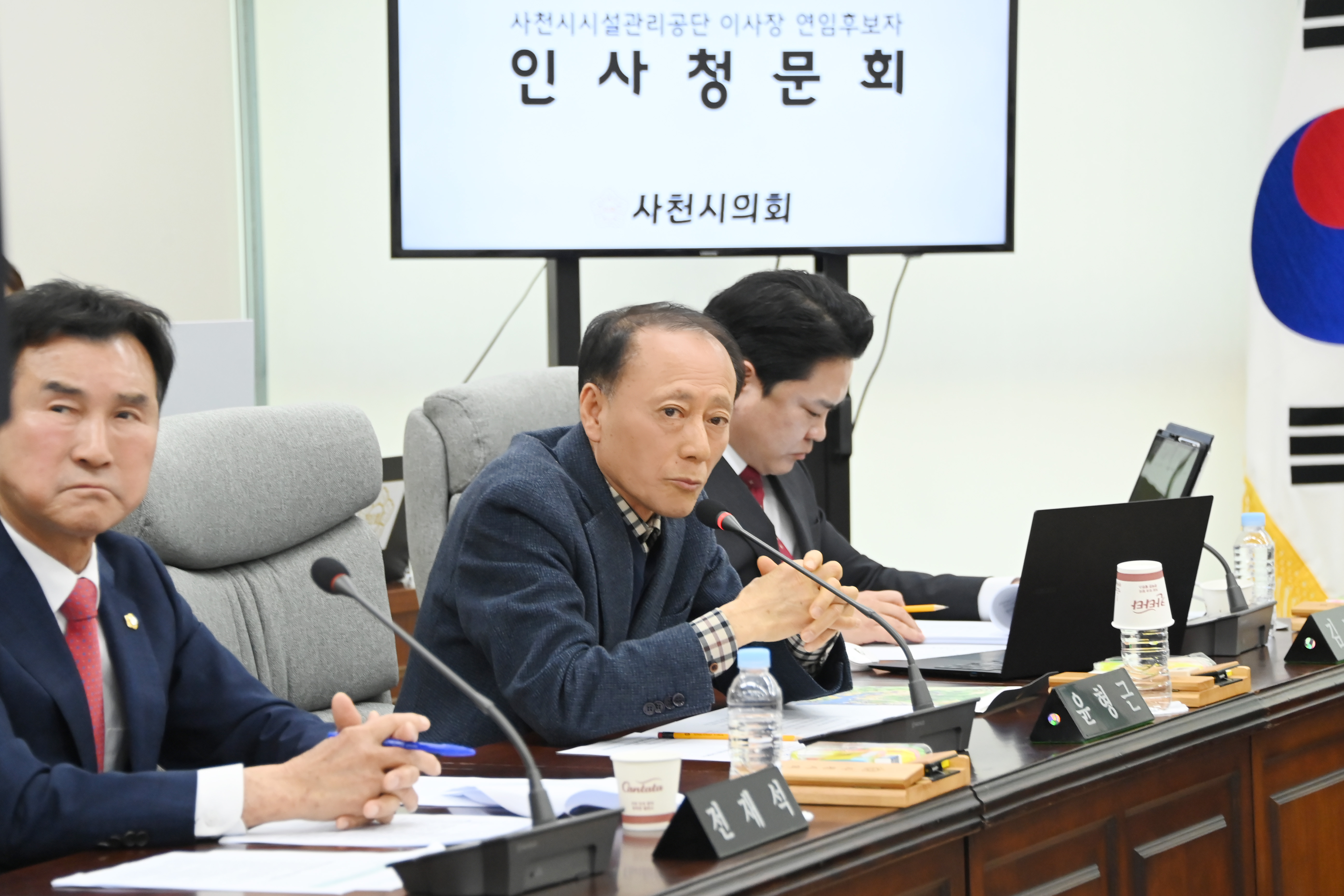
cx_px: 672
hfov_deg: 16.4
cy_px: 448
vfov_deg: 11.0
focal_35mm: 125
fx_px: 4666
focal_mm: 125
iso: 3200
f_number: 5.6
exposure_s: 1/250
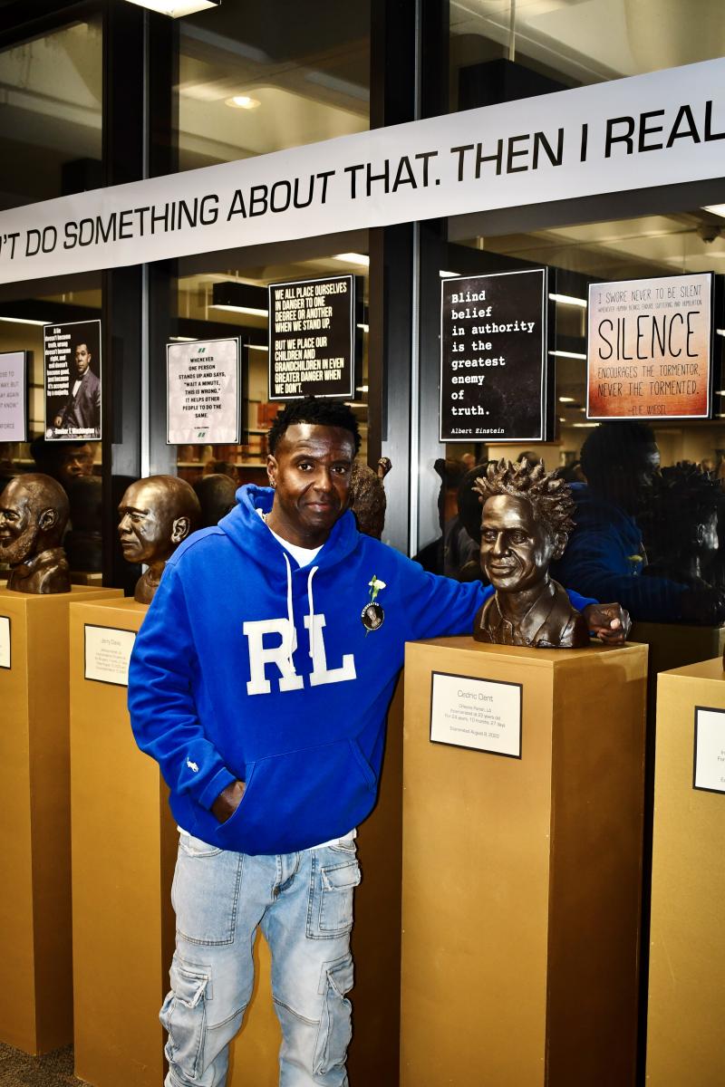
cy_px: 544
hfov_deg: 31.9
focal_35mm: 42
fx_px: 1269
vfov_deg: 46.4
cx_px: 362
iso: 1400
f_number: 4.2
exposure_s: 1/60
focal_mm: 28
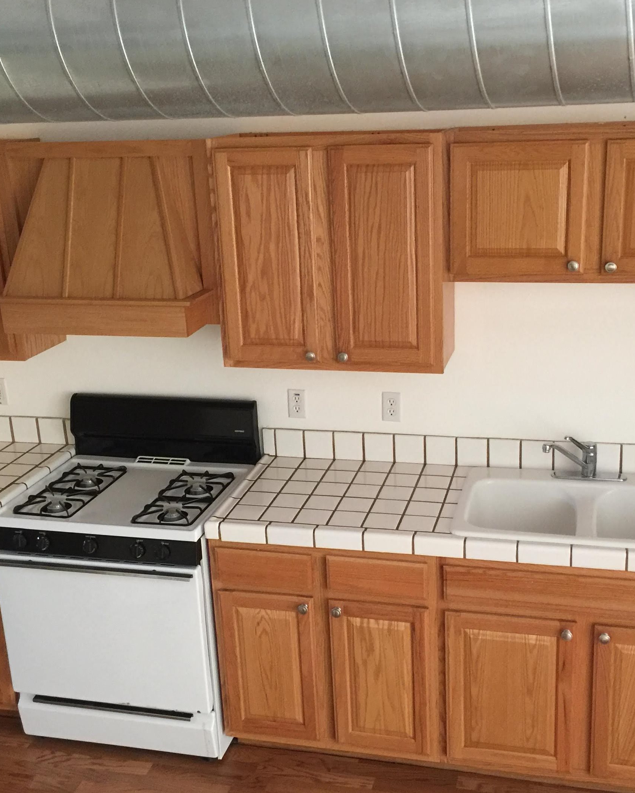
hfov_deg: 36.5
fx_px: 963
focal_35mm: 41
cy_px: 404
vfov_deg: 44.8
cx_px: 345
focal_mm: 4.15
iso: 125
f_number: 2.2
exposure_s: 1/15
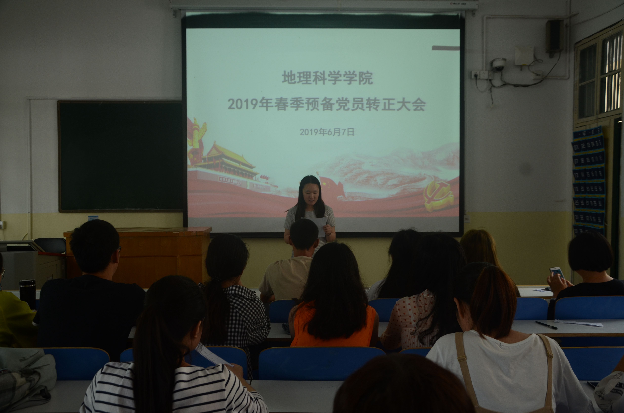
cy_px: 206
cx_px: 312
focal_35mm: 33
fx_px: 571
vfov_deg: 39.8
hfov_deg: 57.3
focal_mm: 22
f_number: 5
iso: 280
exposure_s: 1/30
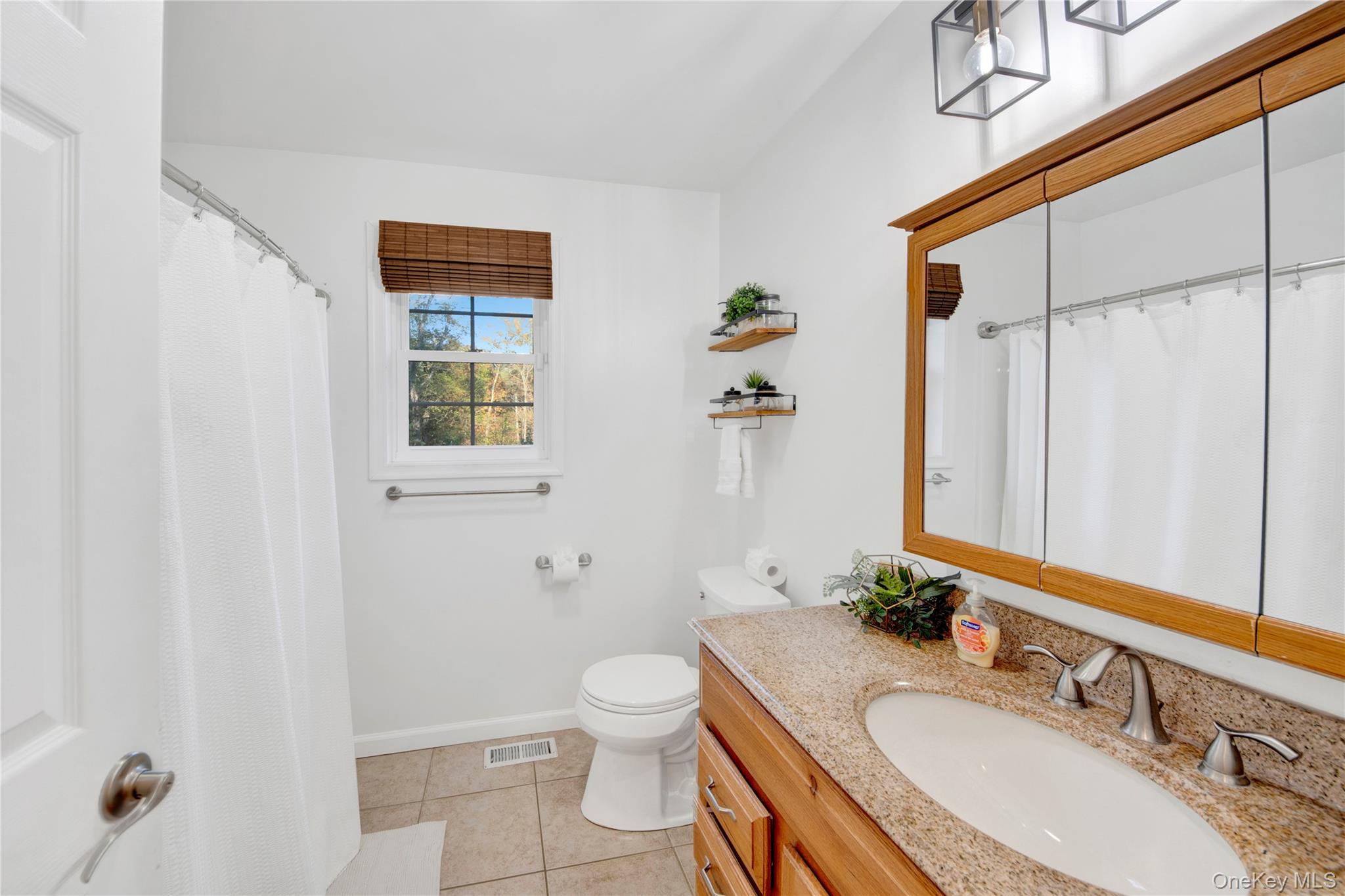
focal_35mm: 12
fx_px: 448
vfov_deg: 90.0
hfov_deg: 112.6
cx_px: 672
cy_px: 448
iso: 100
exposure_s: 1/10
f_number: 8
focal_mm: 8
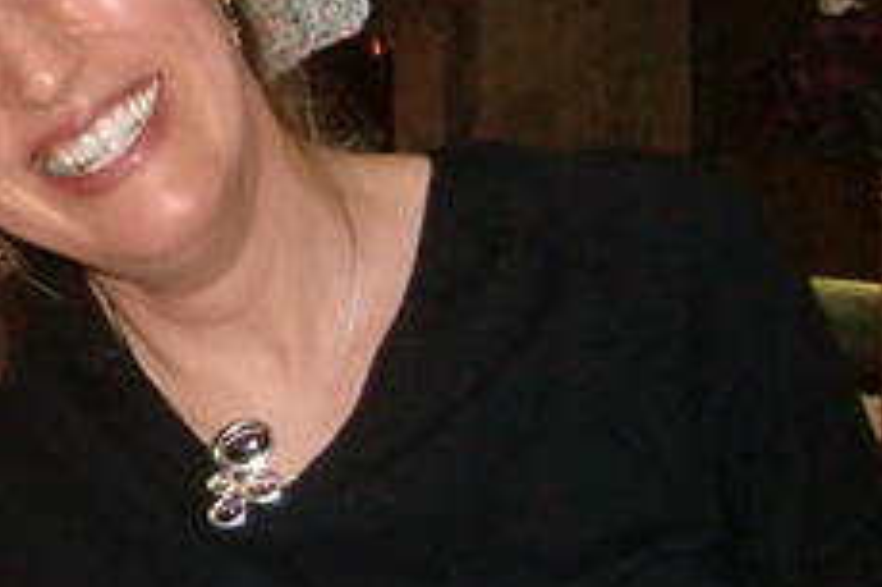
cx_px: -219
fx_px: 2056
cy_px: 146
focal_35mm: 84
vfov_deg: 16.2
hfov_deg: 22.1
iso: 400
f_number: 3.5
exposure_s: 1/15
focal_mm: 5.2
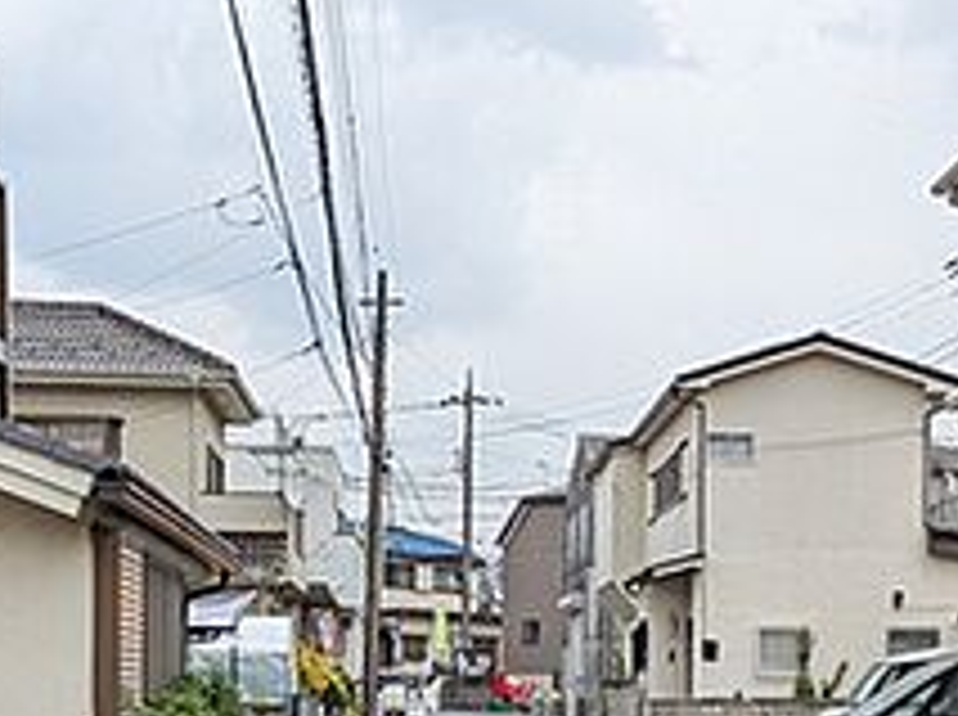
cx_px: 499
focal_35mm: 70
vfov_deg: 20.3
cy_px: 714
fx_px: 1934
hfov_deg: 27.8
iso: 29
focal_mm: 4.53
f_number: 1.7
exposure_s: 1/184
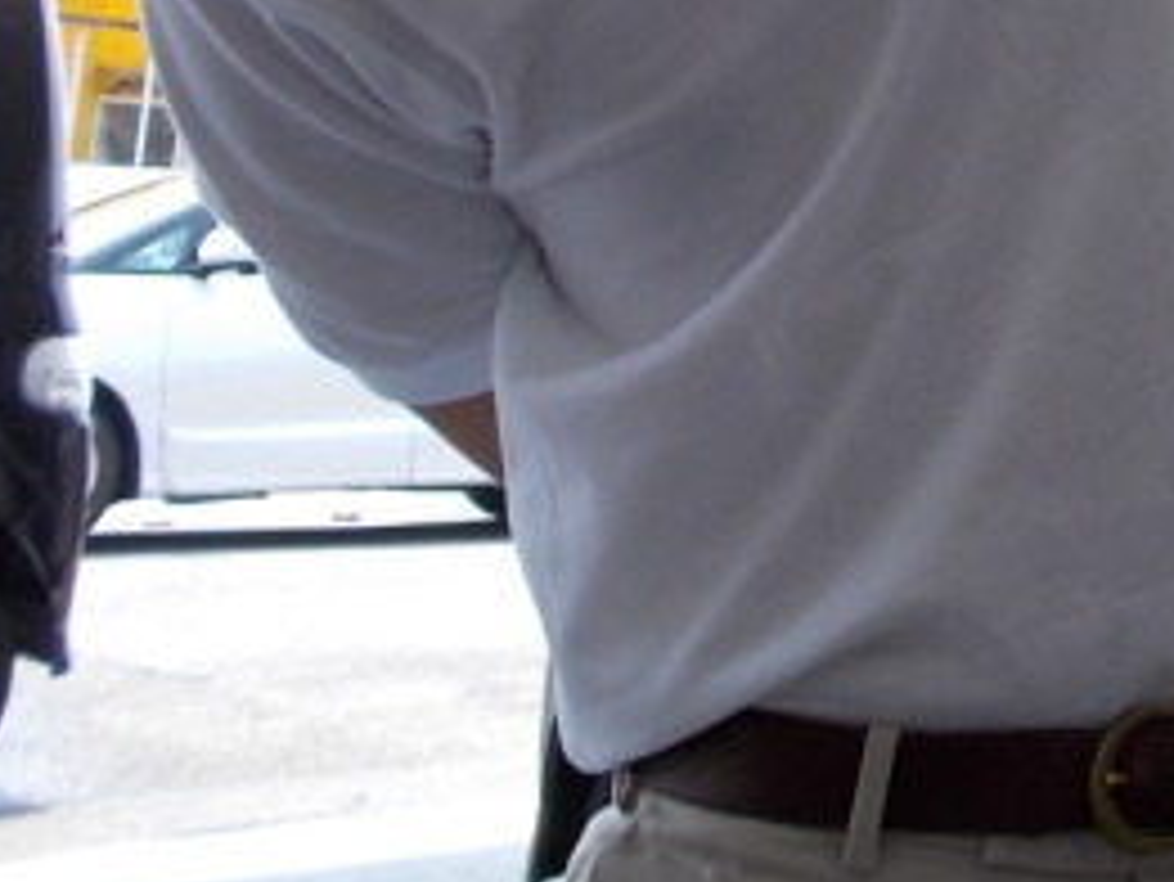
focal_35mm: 71
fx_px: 2409
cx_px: 1358
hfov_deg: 25.0
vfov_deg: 19.8
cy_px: -112
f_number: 3.3
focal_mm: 4.1
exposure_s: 1/160
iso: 80
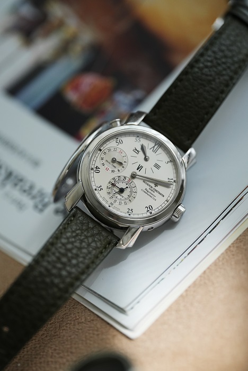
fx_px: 1084
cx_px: 124
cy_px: 186
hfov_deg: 13.1
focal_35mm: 105
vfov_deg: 19.4
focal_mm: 105
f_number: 2.8
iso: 1250
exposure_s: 1/250
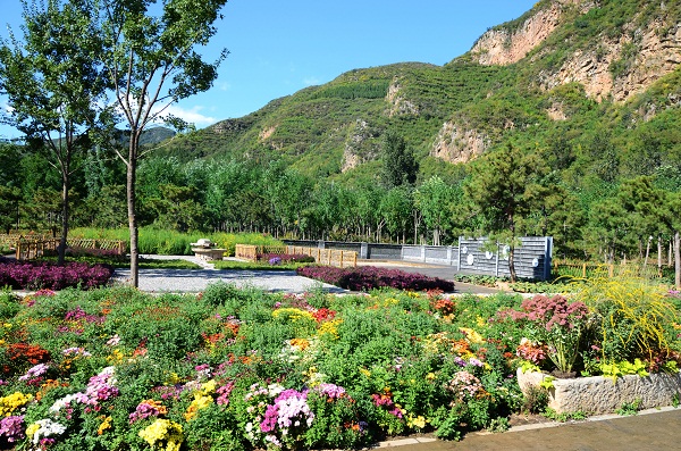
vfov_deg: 47.7
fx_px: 510
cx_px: 340
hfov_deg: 67.5
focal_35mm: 27
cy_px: 226
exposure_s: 1/160
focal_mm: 18
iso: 100
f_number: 8
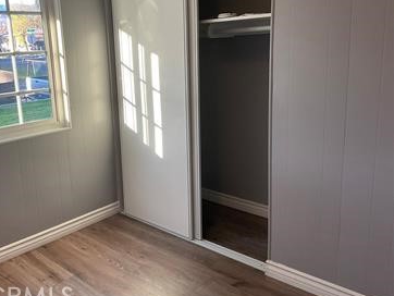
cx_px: 150
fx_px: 410
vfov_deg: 39.6
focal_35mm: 36
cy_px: 129
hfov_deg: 50.9
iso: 40
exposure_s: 1/60
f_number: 1.8
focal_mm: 3
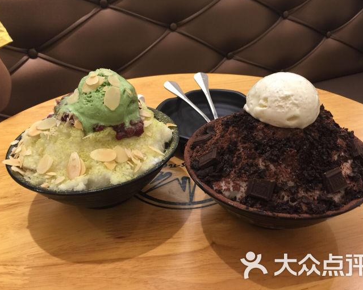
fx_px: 333
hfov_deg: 57.2
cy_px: 146
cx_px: 184
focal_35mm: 31
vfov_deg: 47.1
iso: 50
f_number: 2.2
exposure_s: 1/17
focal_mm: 4.15
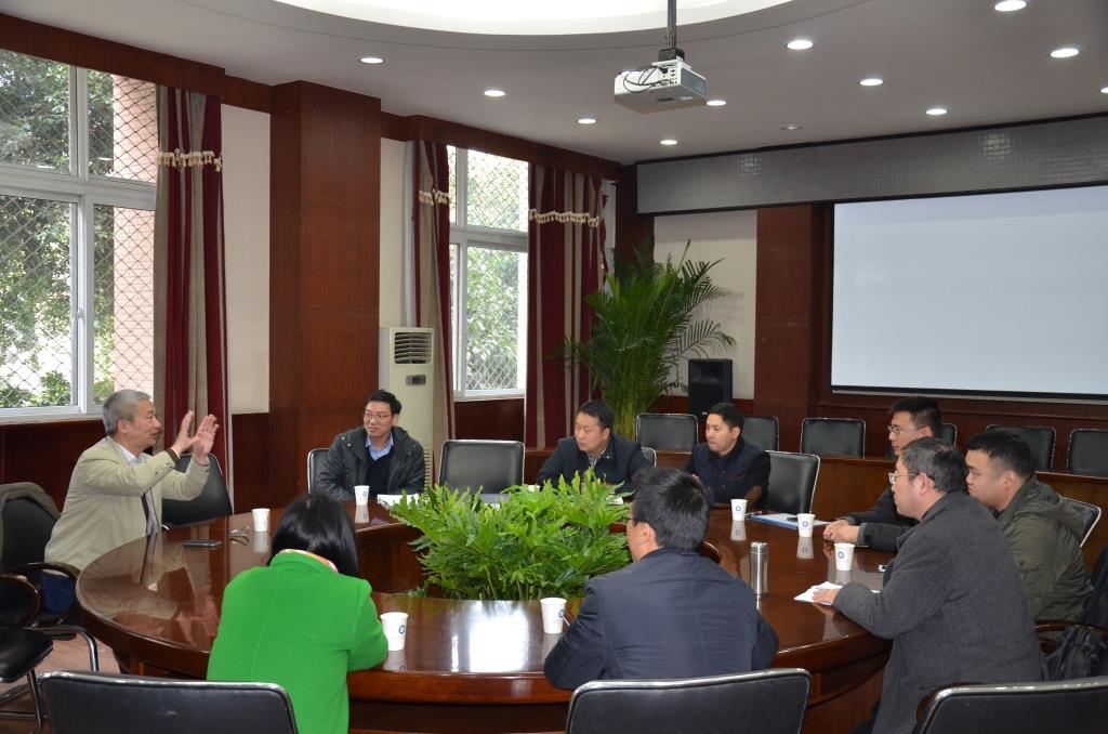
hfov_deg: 53.2
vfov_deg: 36.7
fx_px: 1106
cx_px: 554
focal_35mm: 36
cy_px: 367
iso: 800
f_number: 3.8
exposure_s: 1/60
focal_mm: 24
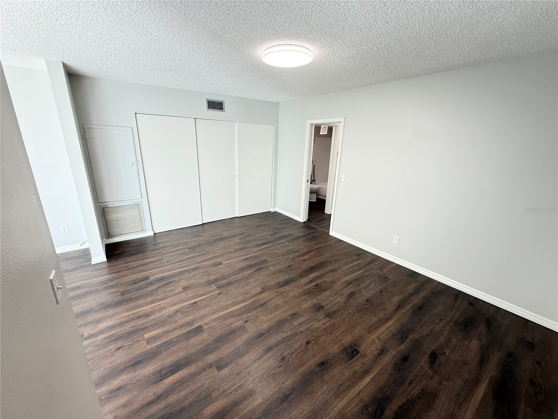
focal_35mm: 14
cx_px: 279
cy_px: 210
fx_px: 226
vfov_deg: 85.7
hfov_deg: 102.1
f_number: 2.2
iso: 320
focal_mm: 2.22
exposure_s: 1/120
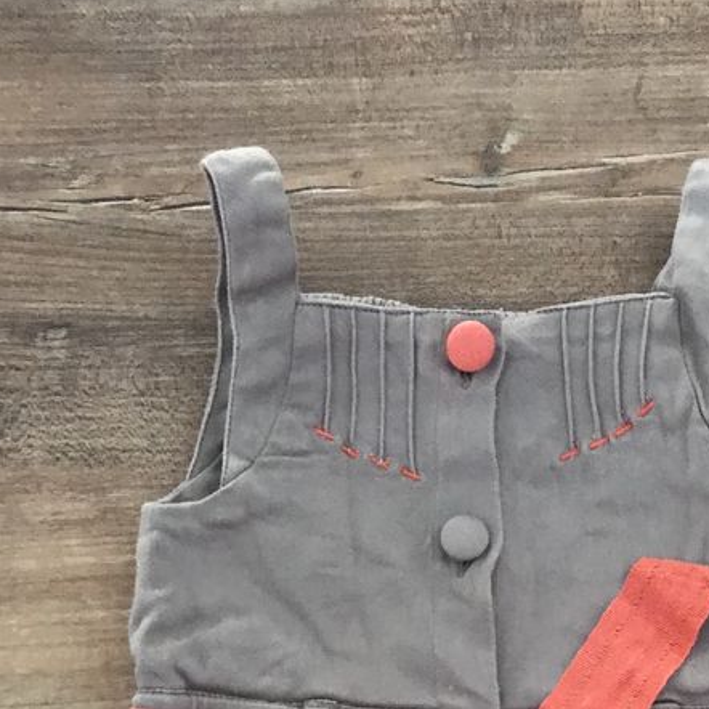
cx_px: 499
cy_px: 743
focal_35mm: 56
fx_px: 1298
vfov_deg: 28.3
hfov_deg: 30.2
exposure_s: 1/5
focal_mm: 3.99
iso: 80
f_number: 1.8
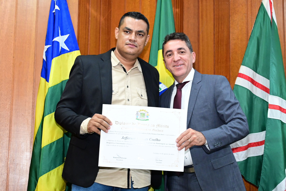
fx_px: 549
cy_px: 96
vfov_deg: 19.8
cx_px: 143
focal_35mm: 69
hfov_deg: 29.2
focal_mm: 46
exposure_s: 1/125
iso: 4000
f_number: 4
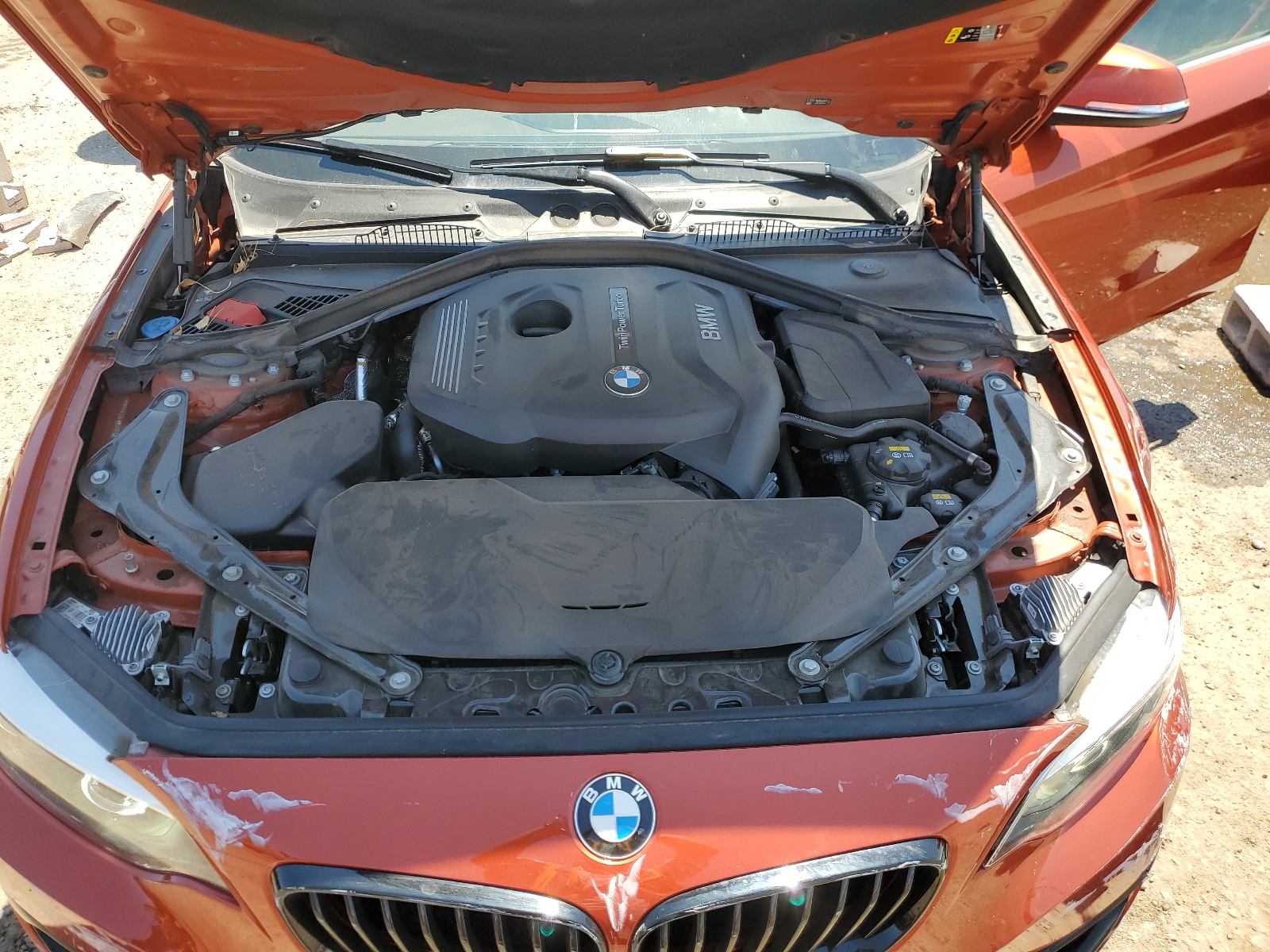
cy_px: 476
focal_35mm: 26
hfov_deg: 67.3
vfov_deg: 53.1
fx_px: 954
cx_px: 635
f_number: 1.5
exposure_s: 1/769
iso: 50
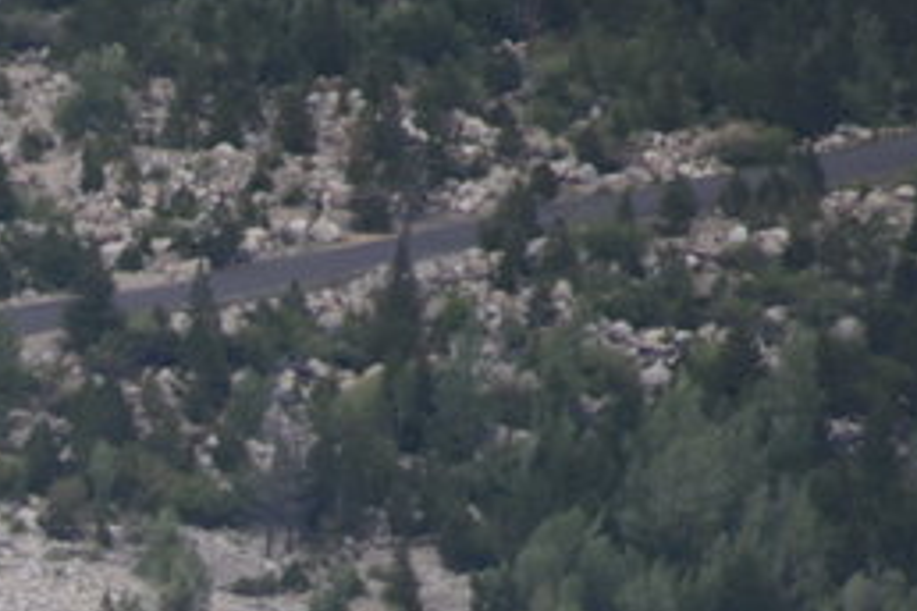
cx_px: -1080
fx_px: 37849
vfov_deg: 0.9
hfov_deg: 1.4
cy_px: 1417
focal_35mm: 1486
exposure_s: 1/640
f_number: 5.6
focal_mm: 300
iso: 220
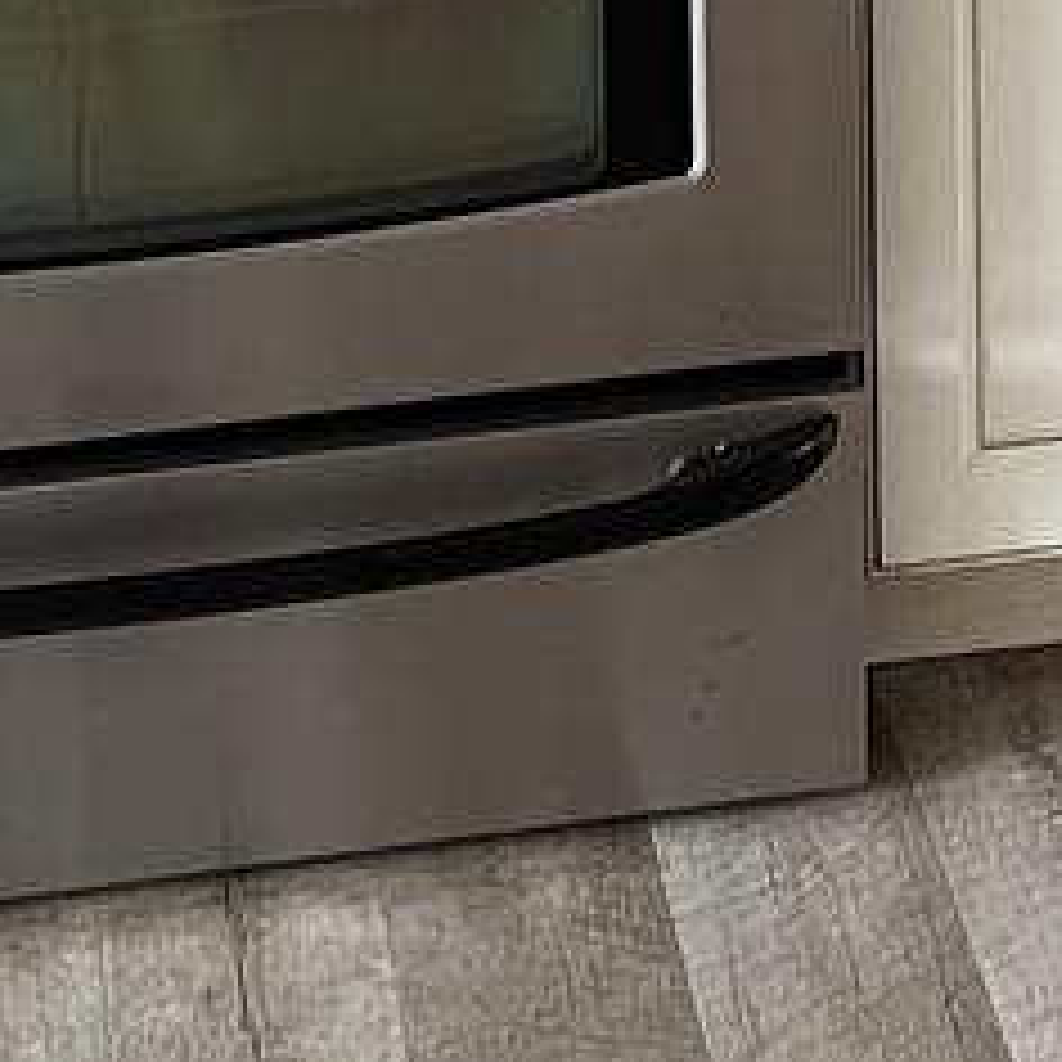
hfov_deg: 11.8
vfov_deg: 10.4
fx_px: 5068
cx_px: 1071
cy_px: -1451
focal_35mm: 146
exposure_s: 1/60
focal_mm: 5.7
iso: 100
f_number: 1.5
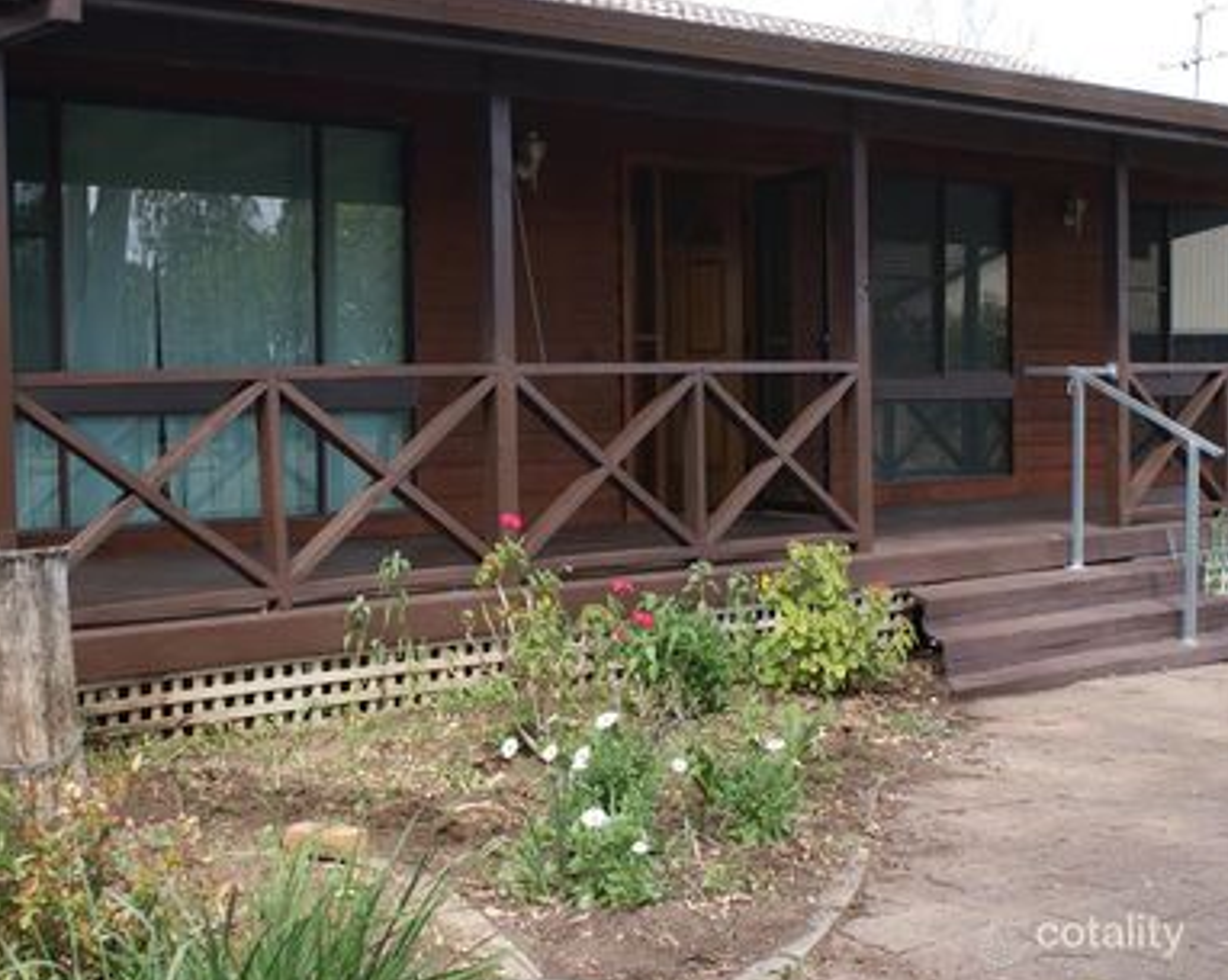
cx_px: 482
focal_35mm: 52
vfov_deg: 29.1
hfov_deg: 35.9
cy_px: 496
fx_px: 1888
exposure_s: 1/80
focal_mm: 30
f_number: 6.3
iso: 100
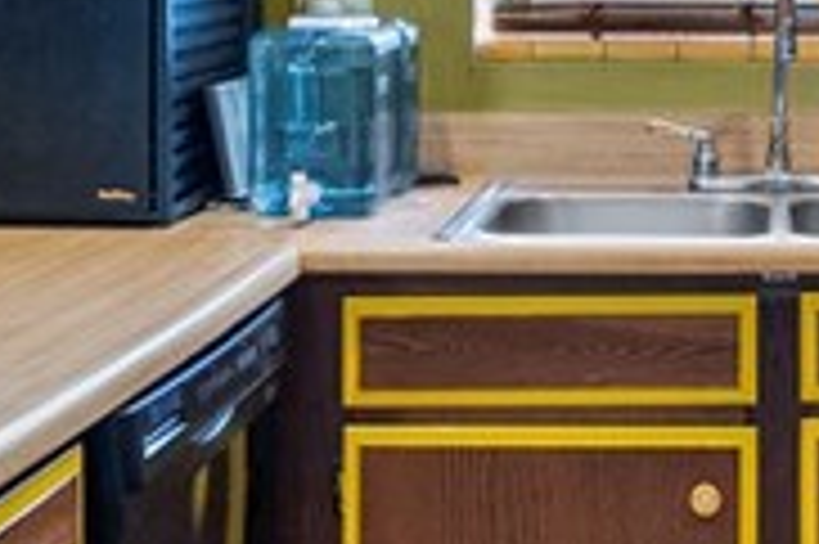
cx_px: 801
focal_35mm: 90
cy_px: -47
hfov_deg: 21.9
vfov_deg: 14.8
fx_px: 2046
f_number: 4
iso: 250
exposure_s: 1/25
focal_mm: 16
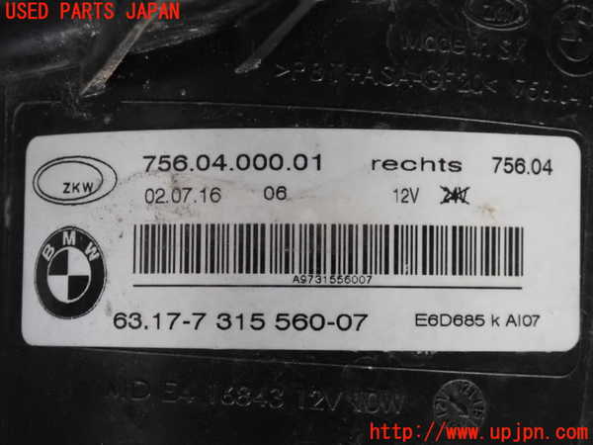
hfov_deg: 19.6
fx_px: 1713
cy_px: 222
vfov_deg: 14.8
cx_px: 296
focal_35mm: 100
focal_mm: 18
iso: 2000
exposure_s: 1/160
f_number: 4.9
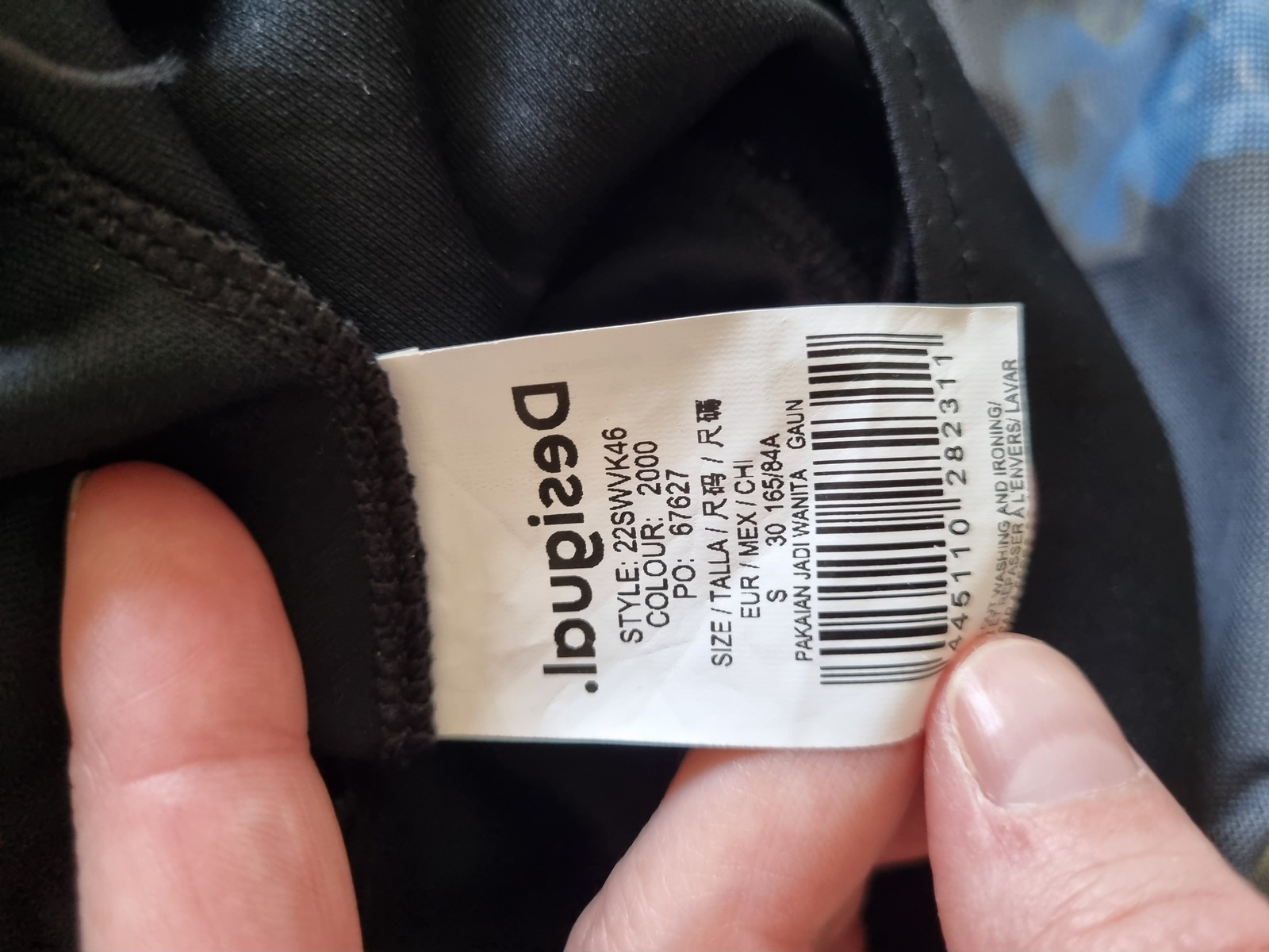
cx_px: 634
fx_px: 953
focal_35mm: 26
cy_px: 476
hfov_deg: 67.3
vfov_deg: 53.1
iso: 320
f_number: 1.8
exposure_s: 1/100
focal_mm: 5.4
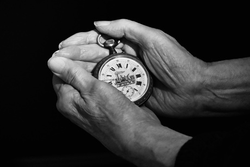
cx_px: 125
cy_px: 84
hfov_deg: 13.7
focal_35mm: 150
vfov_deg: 9.2
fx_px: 1042
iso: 12800
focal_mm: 100
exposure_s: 1/200
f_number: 5
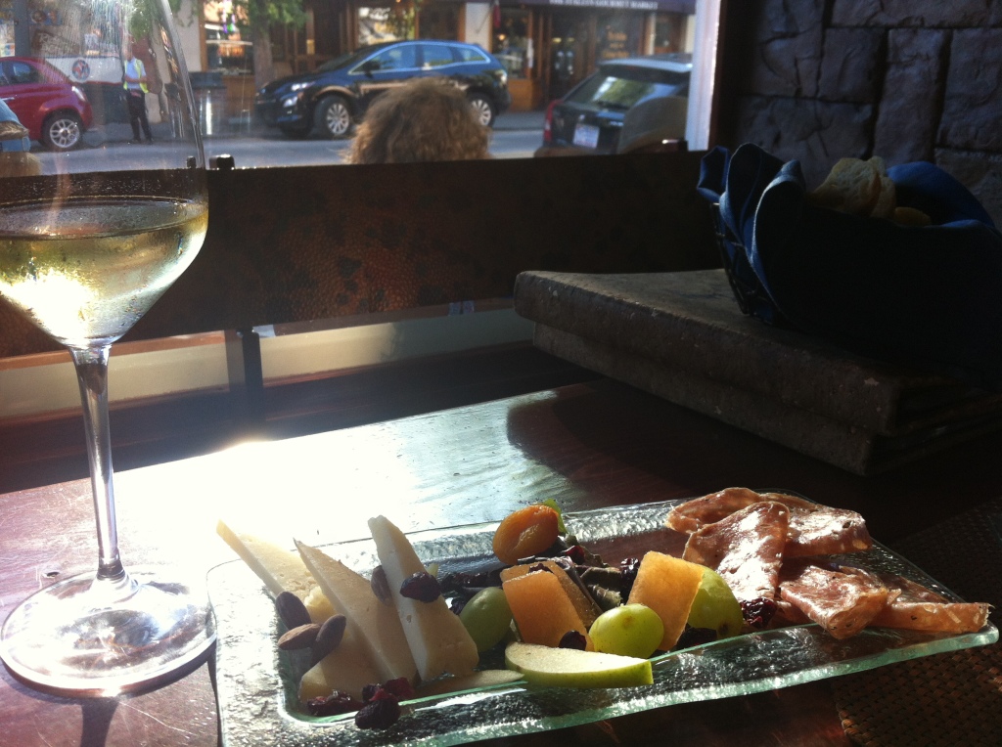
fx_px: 1011
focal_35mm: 35
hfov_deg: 52.7
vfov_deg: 40.6
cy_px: 374
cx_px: 501
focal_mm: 3.85
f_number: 2.8
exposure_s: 1/60
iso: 80
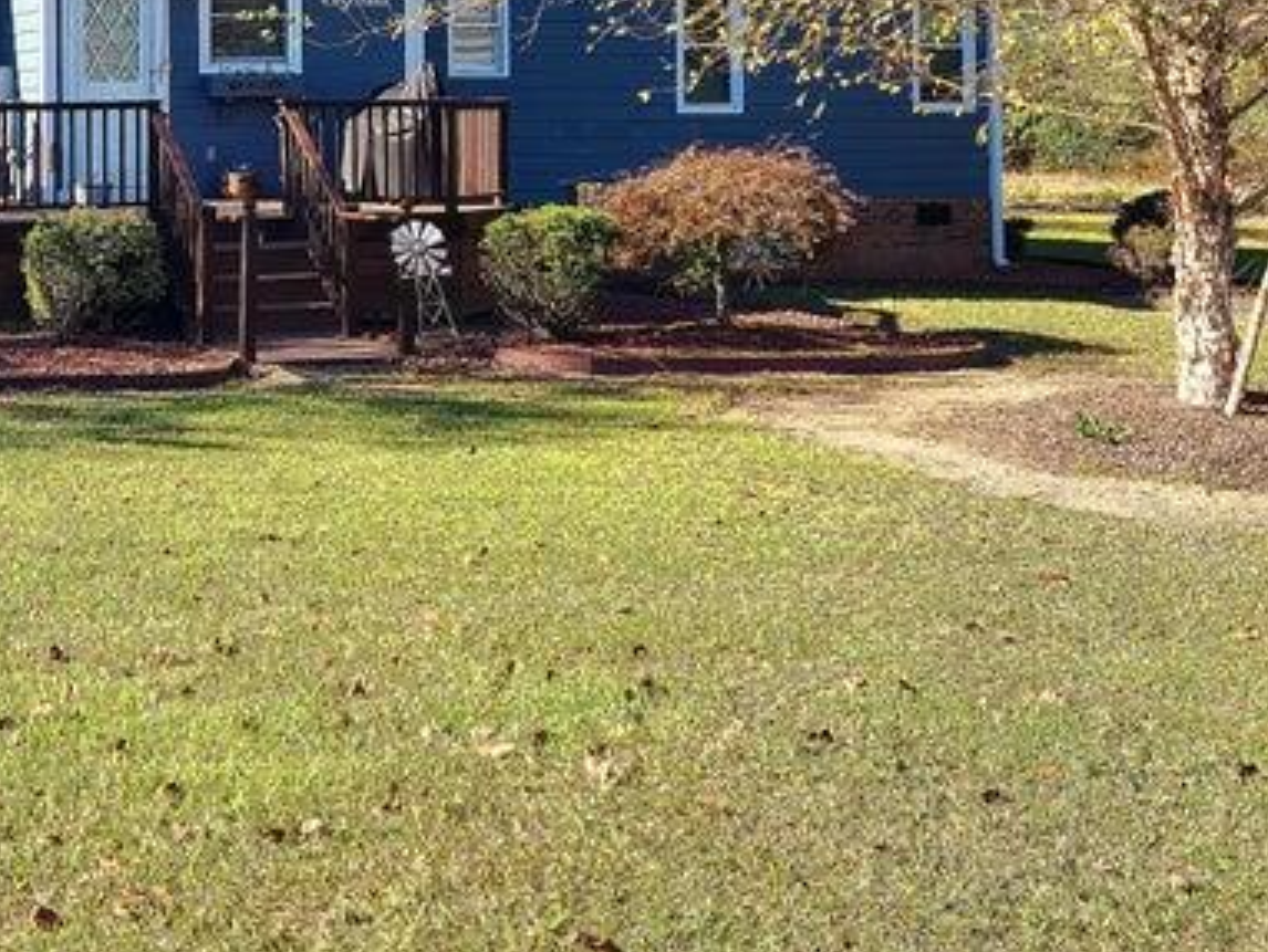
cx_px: 101
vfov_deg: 24.6
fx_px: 2126
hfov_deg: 31.5
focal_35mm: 58
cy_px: 116
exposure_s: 1/833
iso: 40
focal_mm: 5.4
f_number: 1.8
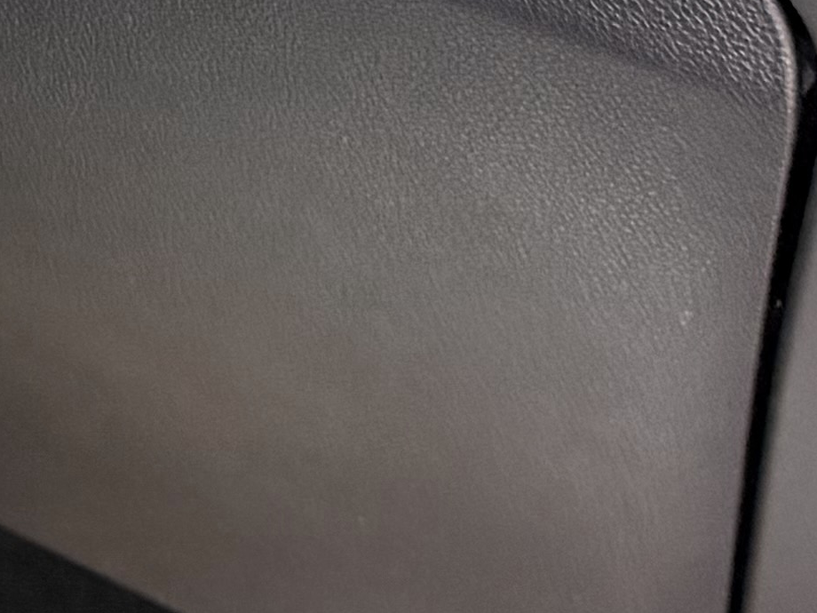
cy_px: -319
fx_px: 3517
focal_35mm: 149
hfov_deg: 12.5
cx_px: -436
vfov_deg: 9.7
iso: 500
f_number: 1.78
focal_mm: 6.76
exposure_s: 1/50
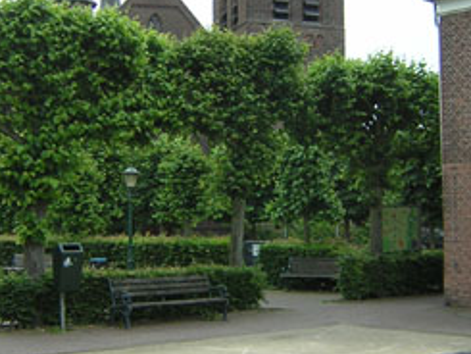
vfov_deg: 22.2
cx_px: 229
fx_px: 898
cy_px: 131
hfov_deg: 29.4
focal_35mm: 66
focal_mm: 4.7
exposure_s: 1/82.7
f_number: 2.6
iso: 100
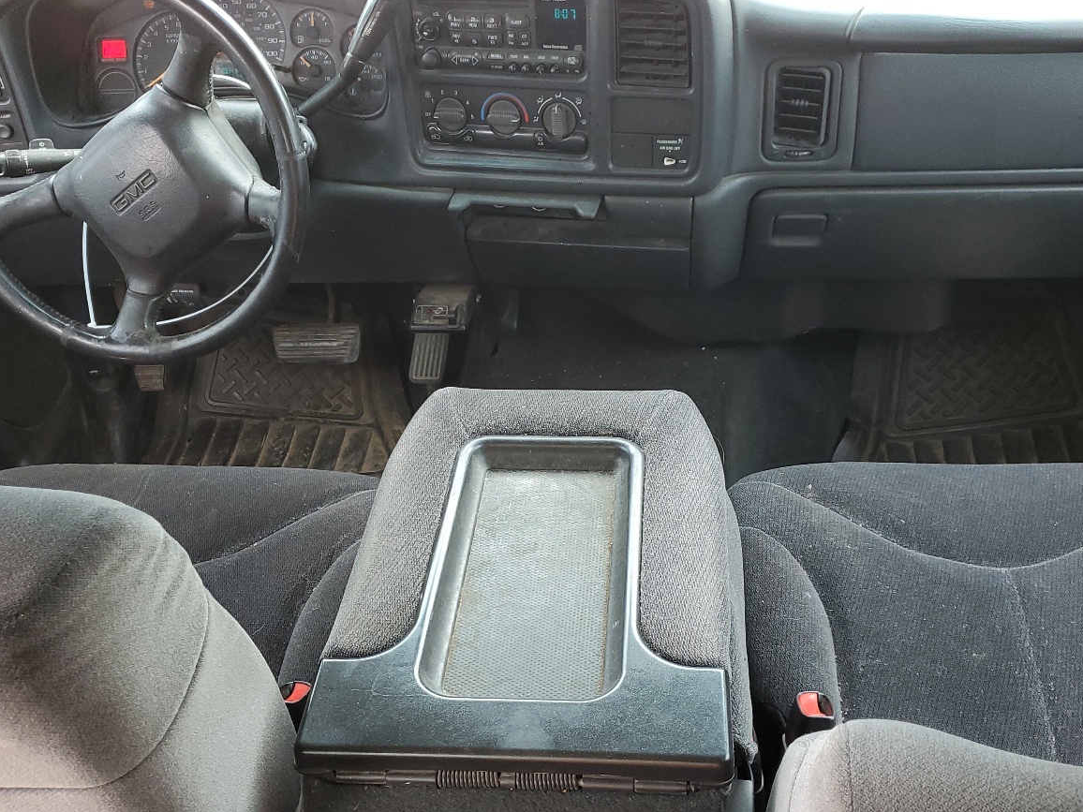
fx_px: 1126
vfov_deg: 39.5
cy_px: 485
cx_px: 554
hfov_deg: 51.4
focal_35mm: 36
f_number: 1.5
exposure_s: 1/120
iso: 93
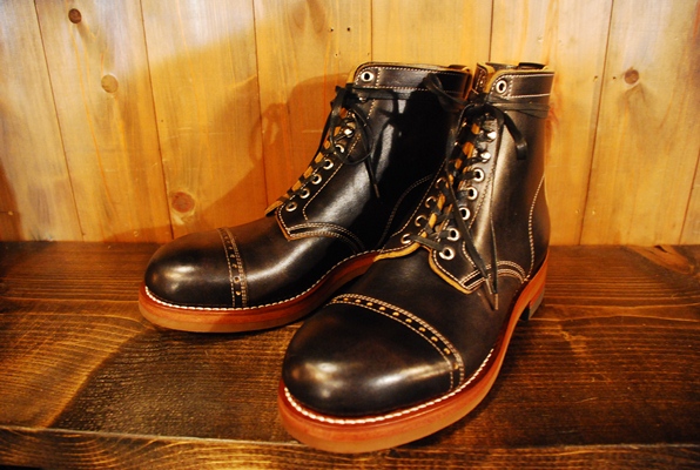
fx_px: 526
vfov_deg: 48.1
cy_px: 235
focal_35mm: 27
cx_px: 350
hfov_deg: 67.3
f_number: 3.5
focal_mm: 18
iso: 1250
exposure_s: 1/5
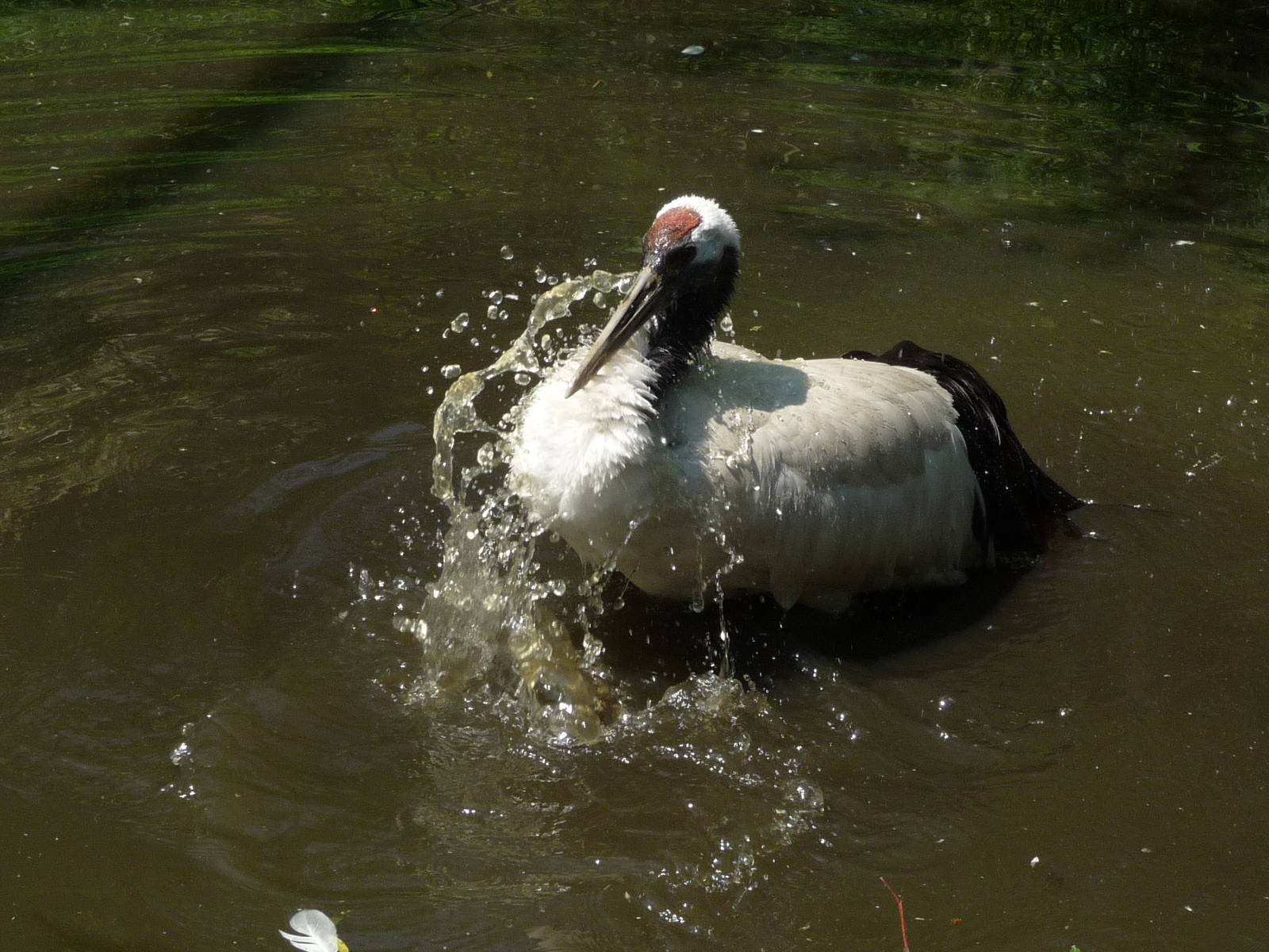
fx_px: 3373
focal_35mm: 92
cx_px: 634
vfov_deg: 16.1
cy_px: 476
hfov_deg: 21.3
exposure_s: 1/400
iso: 100
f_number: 4.3
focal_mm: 9.3
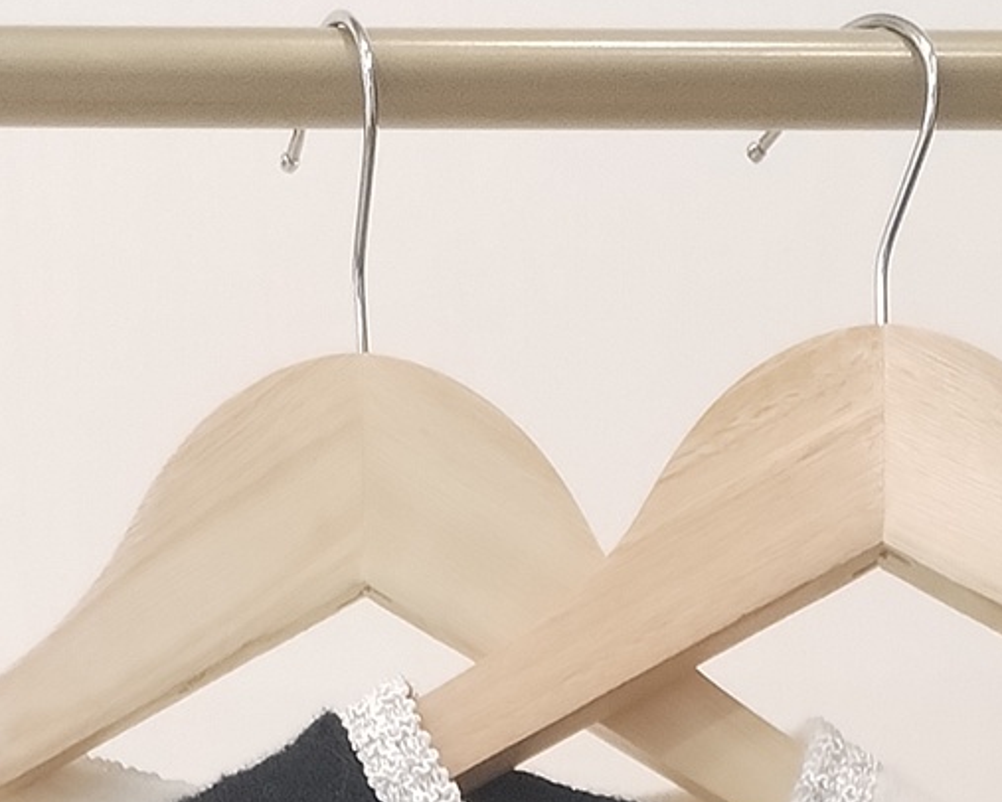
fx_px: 3975
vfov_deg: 9.4
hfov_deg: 14.3
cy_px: 2311
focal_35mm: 134
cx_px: 704
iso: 483
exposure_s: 1/50
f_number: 1.8
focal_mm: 4.75
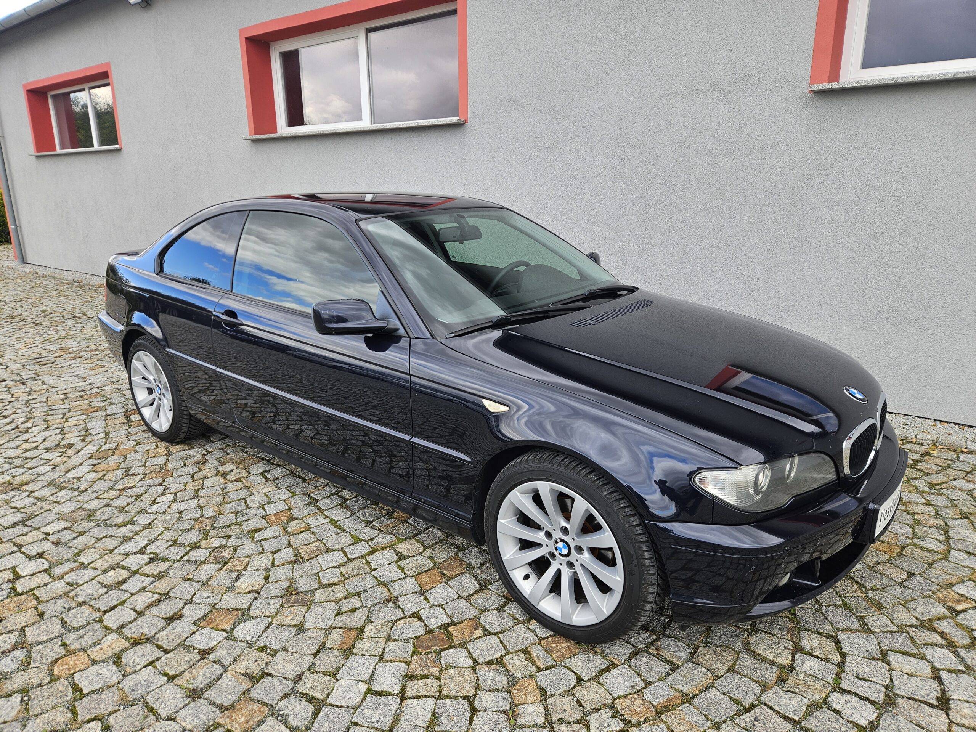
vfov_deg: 58.9
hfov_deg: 73.9
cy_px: 366
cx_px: 488
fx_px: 648
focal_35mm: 23
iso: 25
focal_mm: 5.4
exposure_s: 1/225
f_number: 1.8
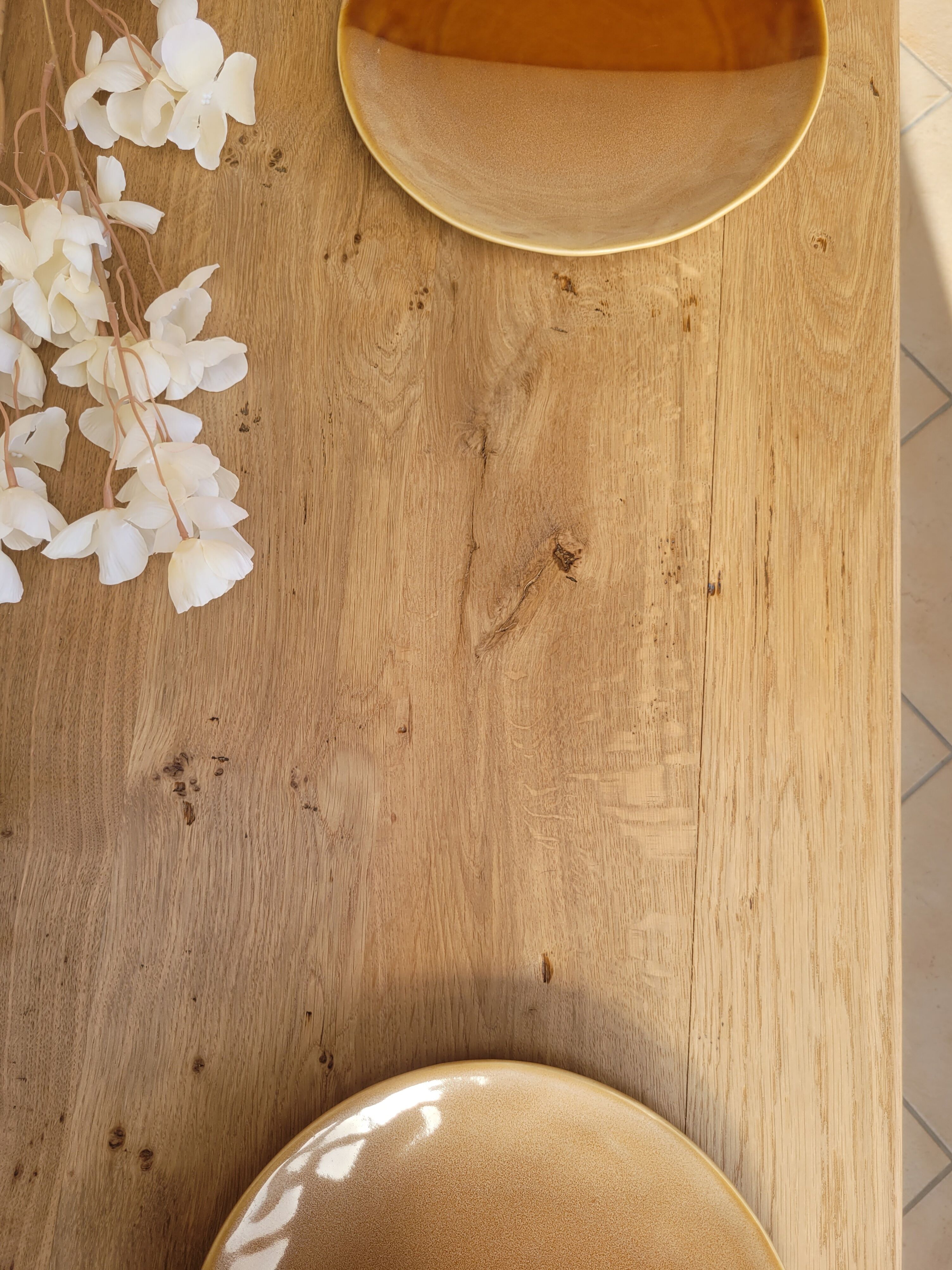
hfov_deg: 53.1
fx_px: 953
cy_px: 635
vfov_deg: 67.3
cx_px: 476
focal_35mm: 26
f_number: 1.8
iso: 40
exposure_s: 1/500
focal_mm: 5.4
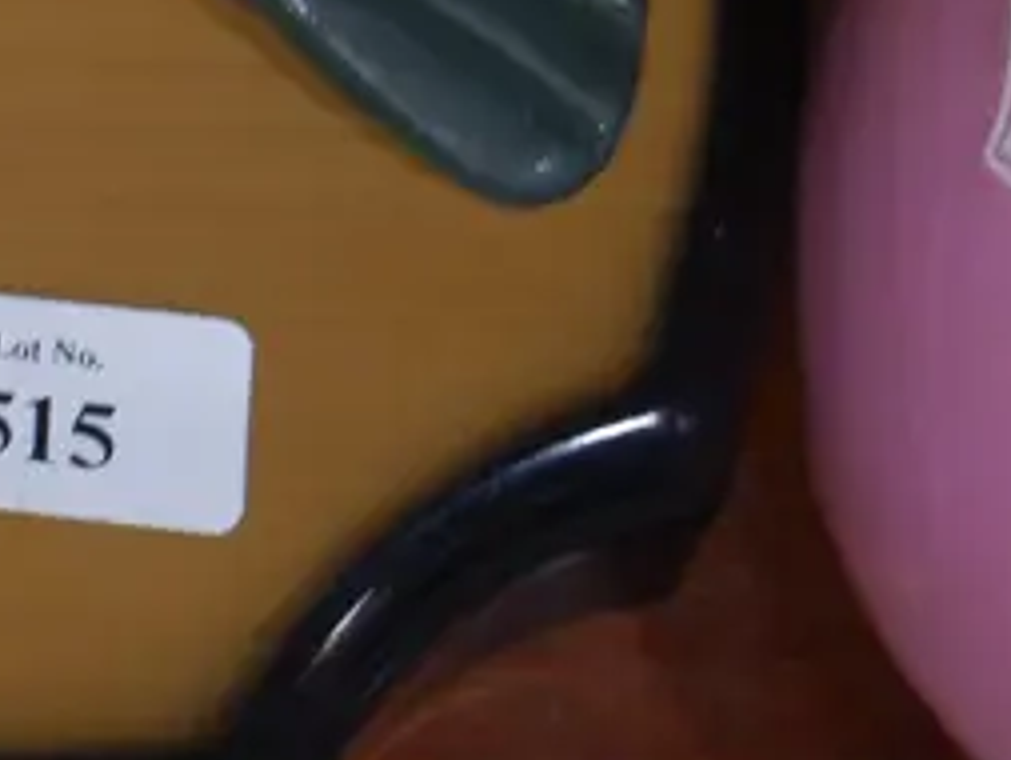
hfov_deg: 10.3
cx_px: -935
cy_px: -162
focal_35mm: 178
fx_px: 5201
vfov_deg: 8.3
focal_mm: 22
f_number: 4.7
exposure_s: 1/60
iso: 320
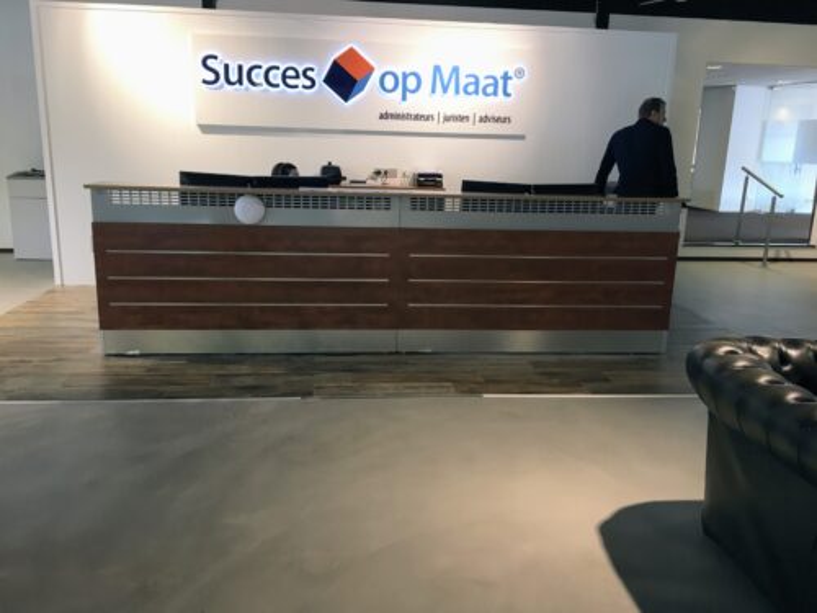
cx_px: 408
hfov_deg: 61.7
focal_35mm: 29
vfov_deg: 48.2
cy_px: 306
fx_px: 684
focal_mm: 4.15
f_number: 2.2
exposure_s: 1/33
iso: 80
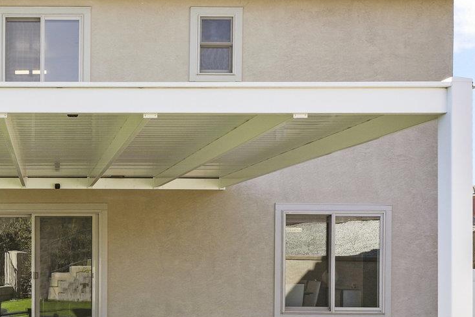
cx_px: 30
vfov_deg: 31.7
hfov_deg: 41.8
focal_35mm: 42
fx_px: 554
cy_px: 206
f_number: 8
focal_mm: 10
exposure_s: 1/125
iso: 100
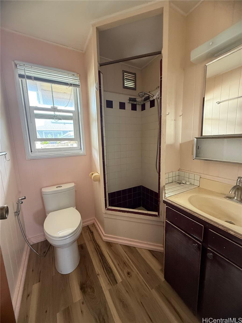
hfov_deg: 85.7
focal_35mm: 14
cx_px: 121
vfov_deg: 102.1
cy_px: 162
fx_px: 130
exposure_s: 1/60
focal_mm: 2.22
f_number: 2.2
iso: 400
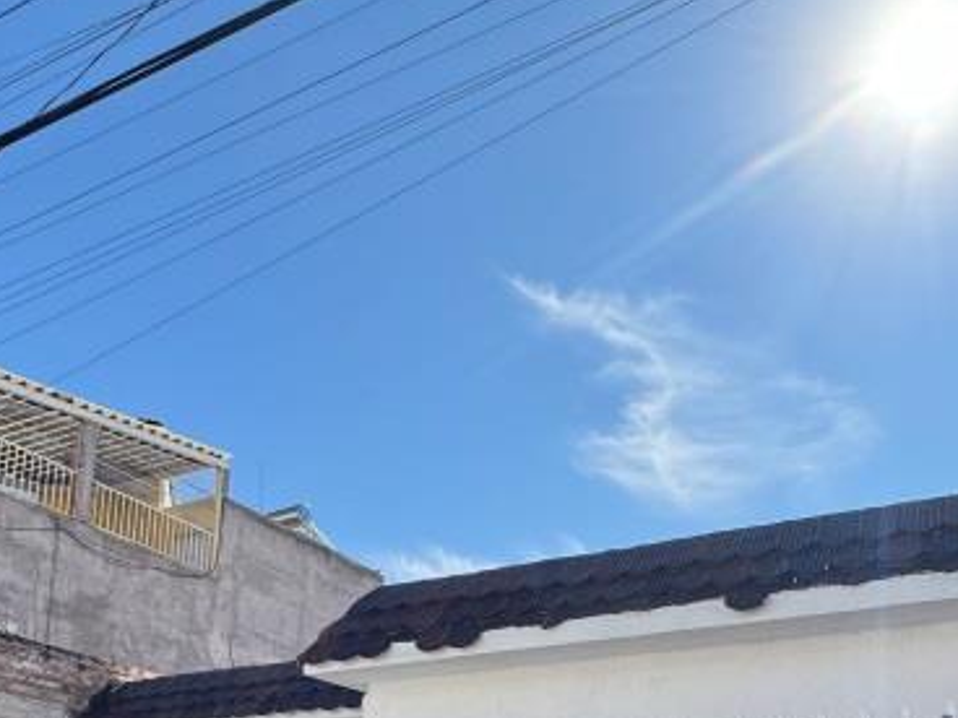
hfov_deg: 47.6
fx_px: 1079
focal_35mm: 39
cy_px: 736
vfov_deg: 33.3
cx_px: 568
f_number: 2.2
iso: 50
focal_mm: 2.22
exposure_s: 1/1370
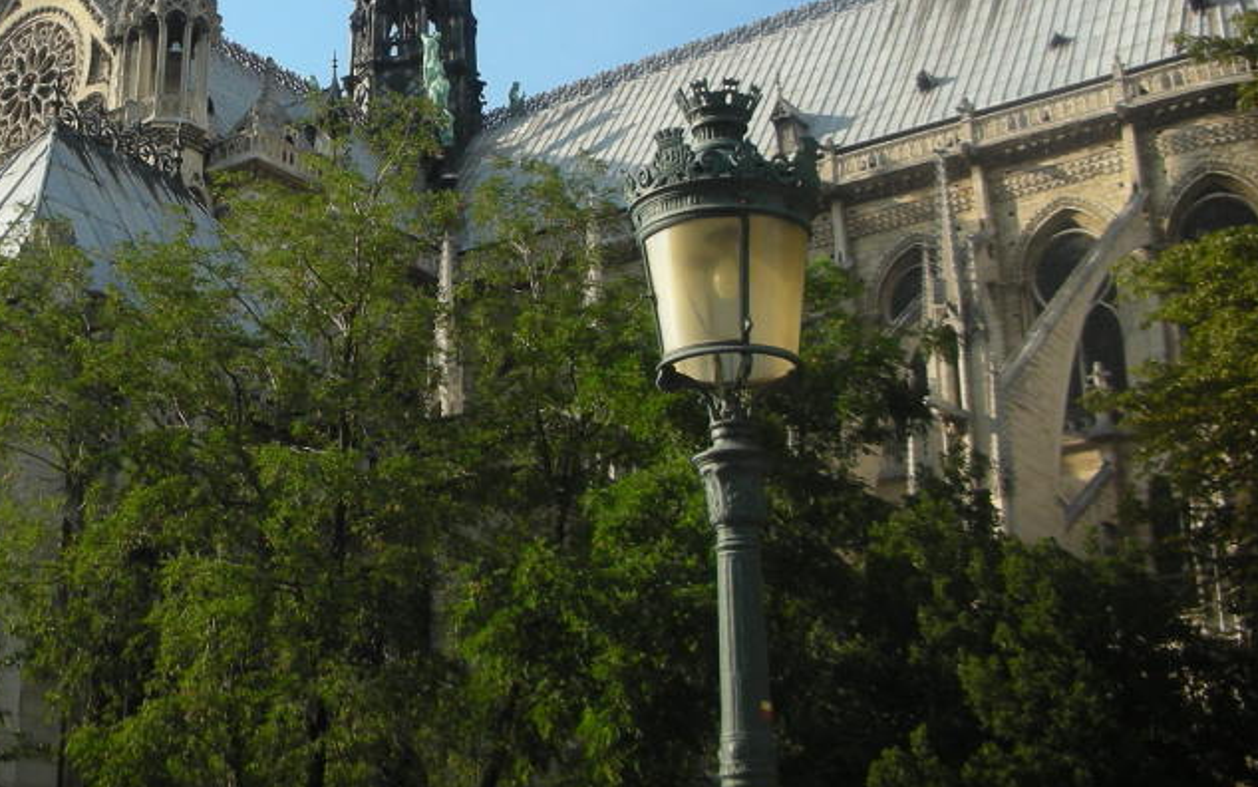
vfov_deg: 21.4
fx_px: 2058
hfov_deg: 33.1
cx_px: 258
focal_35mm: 60
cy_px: 171
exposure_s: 1/458
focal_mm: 5.8
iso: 50
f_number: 3
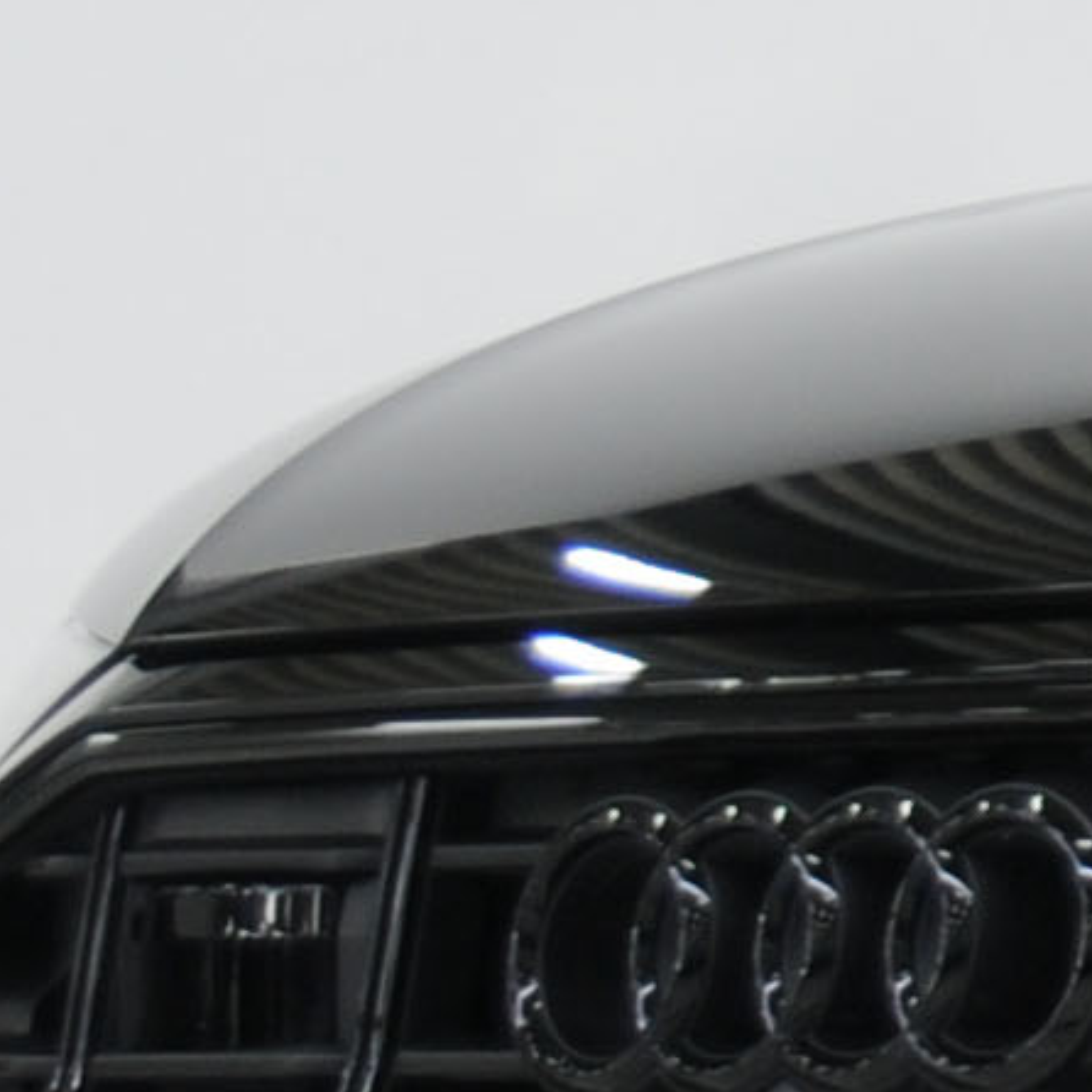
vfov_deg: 4.6
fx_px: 13529
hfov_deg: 4.4
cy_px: 451
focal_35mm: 379
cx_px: 3771
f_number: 4
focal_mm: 31
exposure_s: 1/8
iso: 200
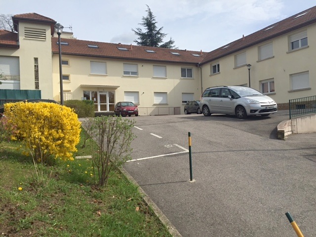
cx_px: 158
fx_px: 265
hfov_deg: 61.7
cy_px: 118
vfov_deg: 48.2
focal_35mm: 29
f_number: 2.2
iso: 32
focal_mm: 4.15
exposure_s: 1/3300
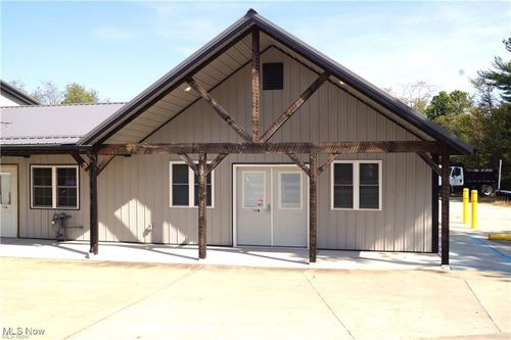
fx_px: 511
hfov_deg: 53.1
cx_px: 256
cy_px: 170
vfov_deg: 36.8
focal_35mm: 36
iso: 100
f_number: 13
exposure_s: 1/125
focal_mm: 24
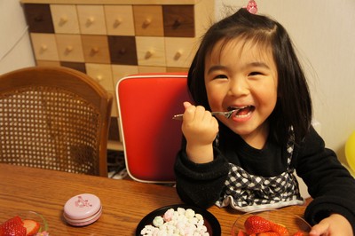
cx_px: 178
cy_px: 118
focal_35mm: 40
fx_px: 399
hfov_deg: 48.0
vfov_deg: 33.0
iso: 1600
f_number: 4
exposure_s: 1/60
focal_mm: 27
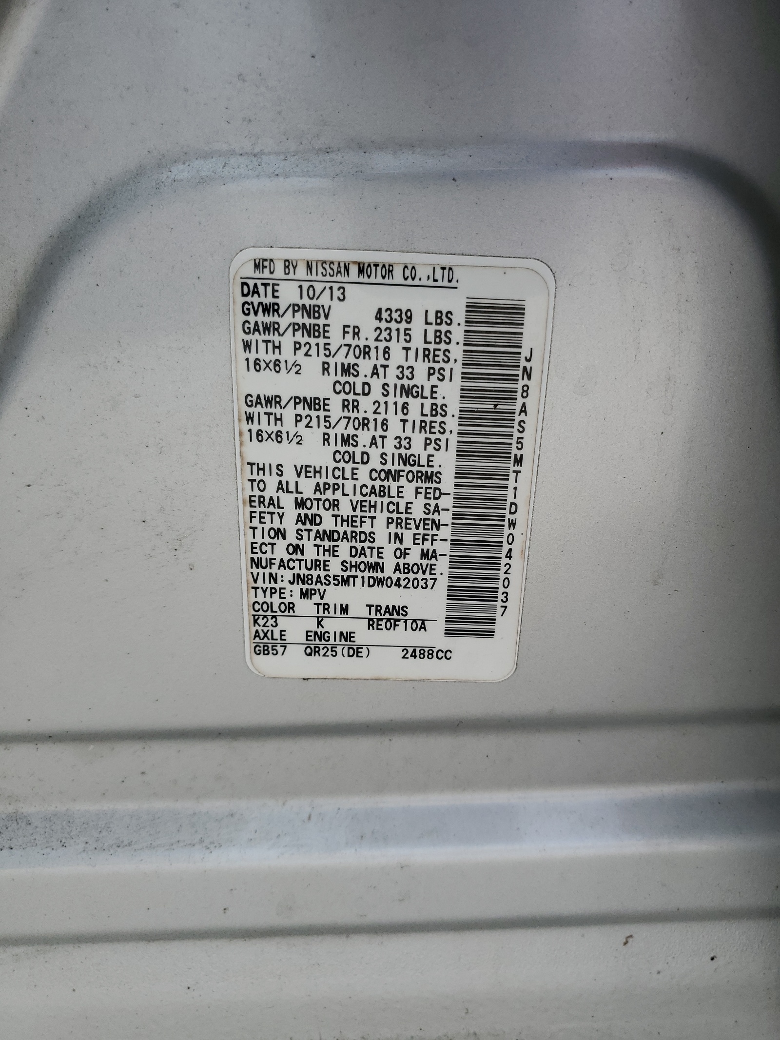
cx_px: 390
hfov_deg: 53.1
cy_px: 520
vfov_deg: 67.3
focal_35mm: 26
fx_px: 781
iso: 50
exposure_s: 1/1667
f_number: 1.5
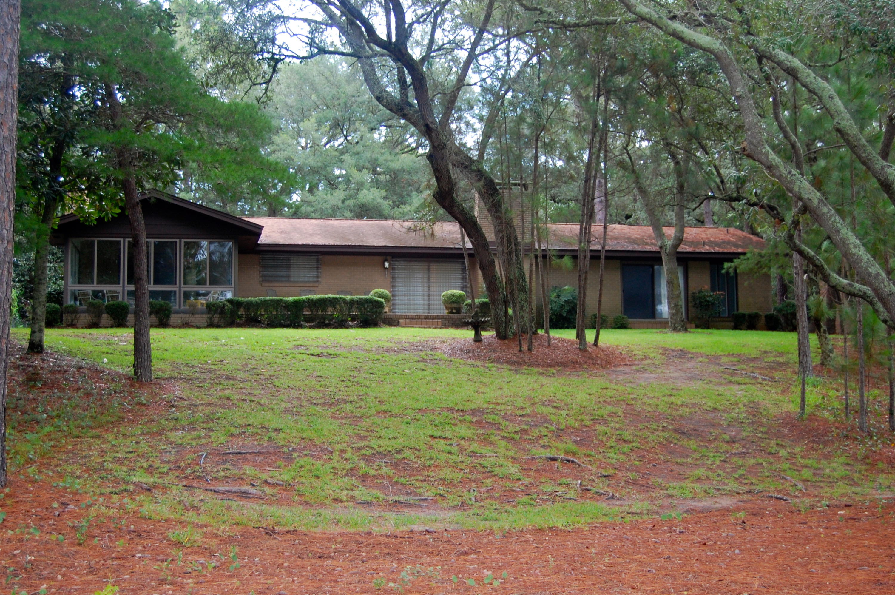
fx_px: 1155
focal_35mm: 46
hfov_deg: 42.4
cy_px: 298
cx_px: 448
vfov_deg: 28.9
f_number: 4.5
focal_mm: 31
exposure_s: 1/60
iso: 400
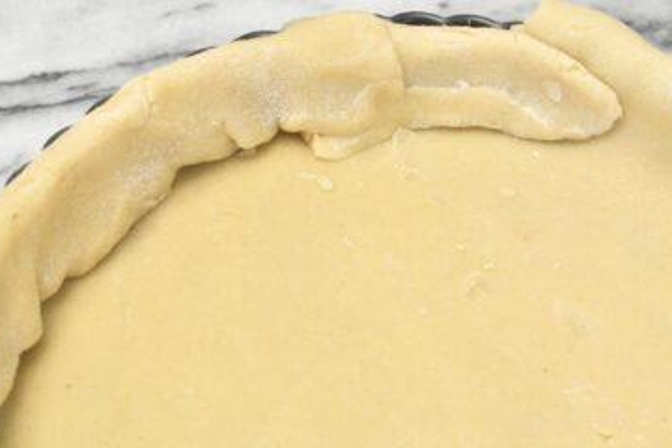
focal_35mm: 85
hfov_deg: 23.9
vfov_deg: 16.1
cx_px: 414
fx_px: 1587
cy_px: 254
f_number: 5
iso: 900
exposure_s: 1/60
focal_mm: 34
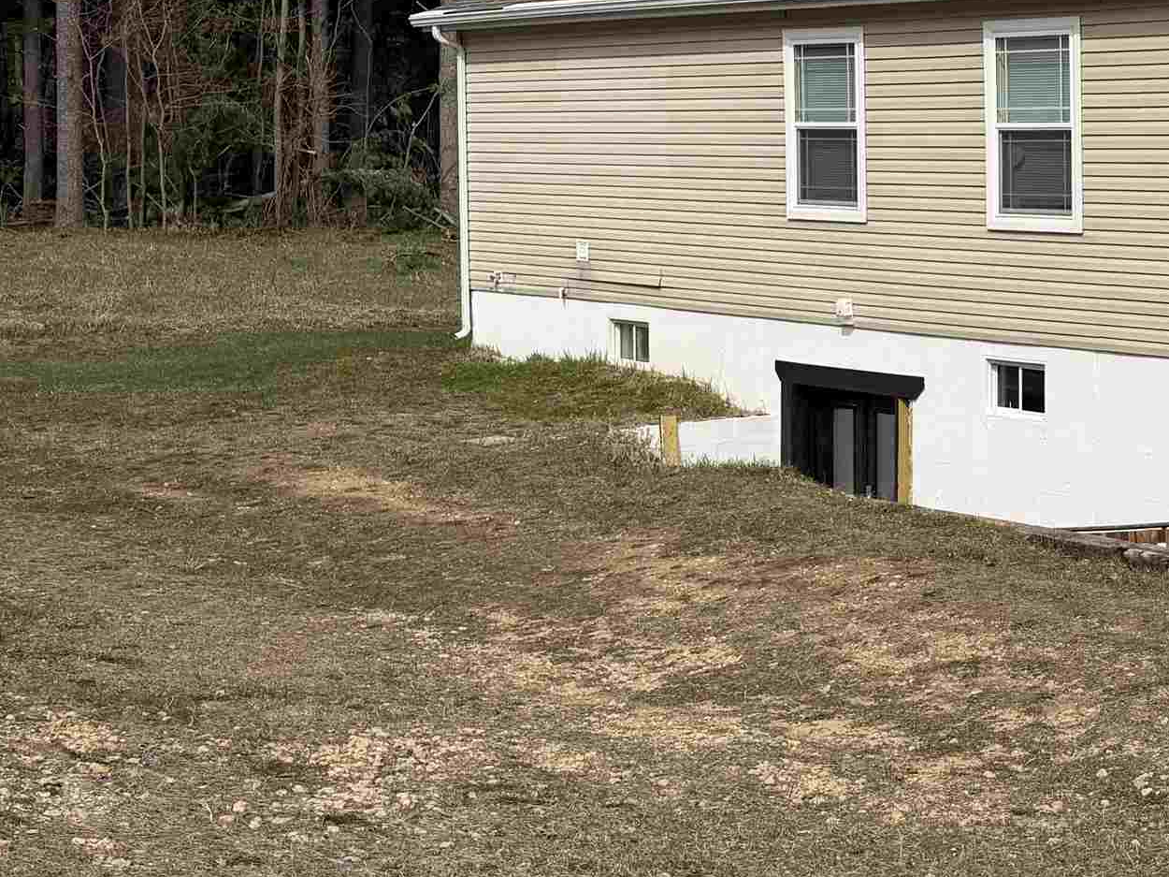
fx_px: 1992
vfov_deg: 24.7
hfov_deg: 28.9
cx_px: 1354
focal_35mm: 59
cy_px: 302
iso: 80
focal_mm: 6.76
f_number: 1.78
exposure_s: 1/5714
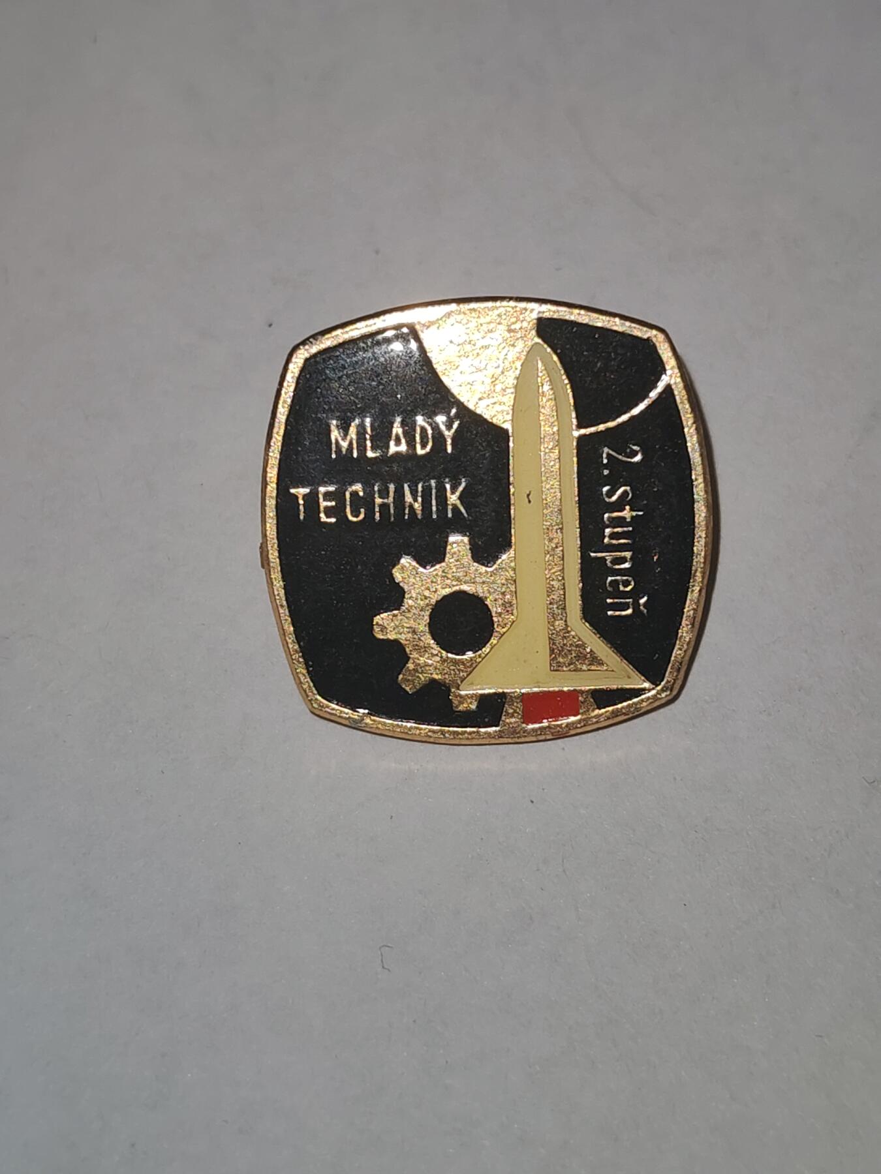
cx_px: 440
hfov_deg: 21.6
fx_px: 2308
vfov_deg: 28.6
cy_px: 587
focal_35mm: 68
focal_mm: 5.52
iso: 50
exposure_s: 1/110
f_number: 1.95
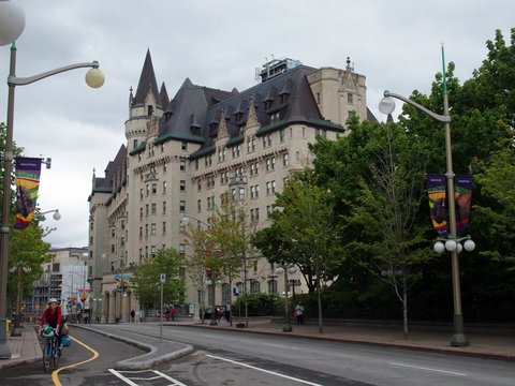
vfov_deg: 31.5
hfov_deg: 41.2
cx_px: 258
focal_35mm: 46
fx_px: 684
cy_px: 193
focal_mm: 9.8
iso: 100
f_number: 3.5
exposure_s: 1/500
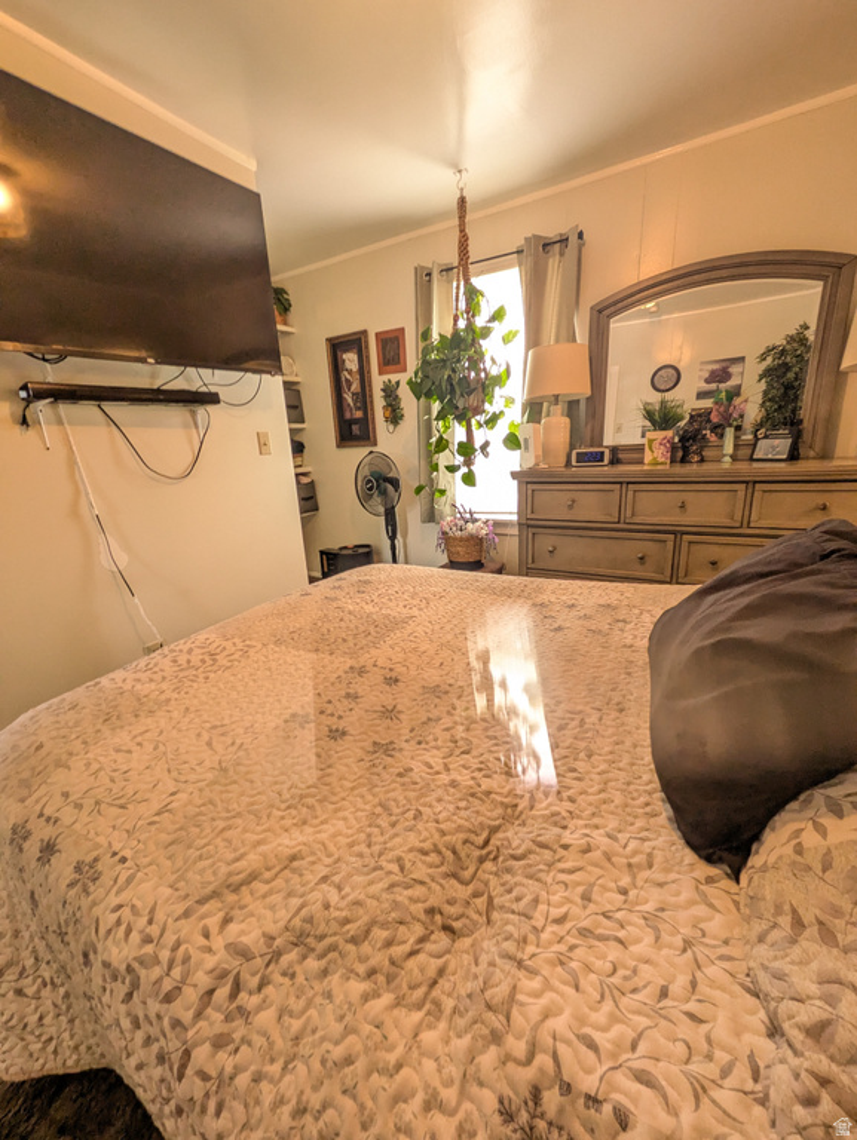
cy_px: 570
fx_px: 462
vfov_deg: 102.0
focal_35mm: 14
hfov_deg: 85.7
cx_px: 428
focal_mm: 1.83
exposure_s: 1/40
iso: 257
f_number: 2.2
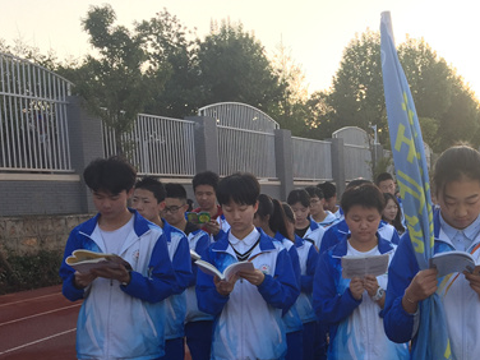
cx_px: 402
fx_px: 749
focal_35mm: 54
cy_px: 283
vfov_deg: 26.6
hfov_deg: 34.2
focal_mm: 4.15
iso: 32
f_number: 2.2
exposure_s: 1/116
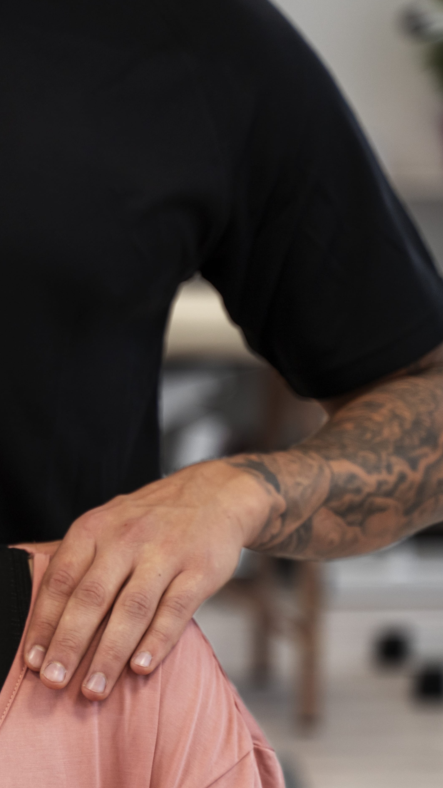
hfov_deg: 7.2
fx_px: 3467
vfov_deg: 13.0
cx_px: -190
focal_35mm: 166
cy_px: 383
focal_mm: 75
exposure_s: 1/160
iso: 320
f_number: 2.8
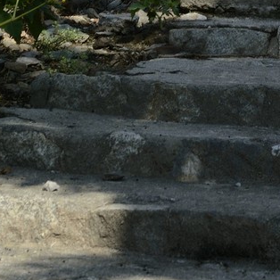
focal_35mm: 156
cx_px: 291
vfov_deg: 9.8
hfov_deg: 11.1
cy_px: -395
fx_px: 1428
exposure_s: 1/200
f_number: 8
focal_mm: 36
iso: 100
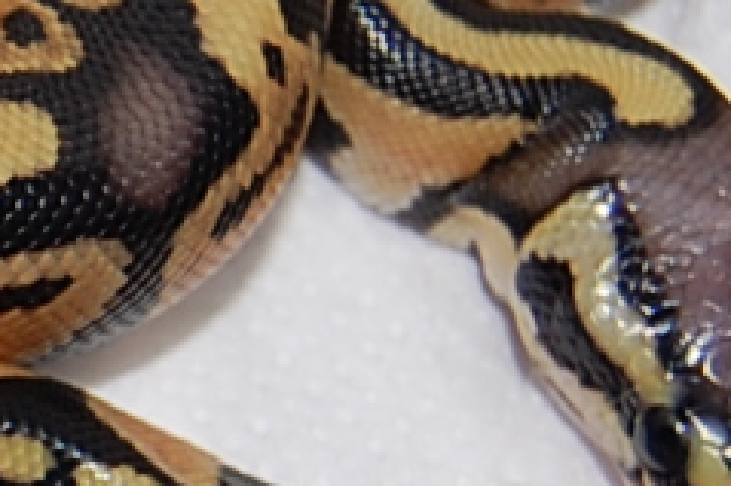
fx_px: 4406
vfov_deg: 6.3
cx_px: -707
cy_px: 425
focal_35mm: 217
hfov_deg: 9.0
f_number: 3.8
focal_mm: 23
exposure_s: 1/60
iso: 200
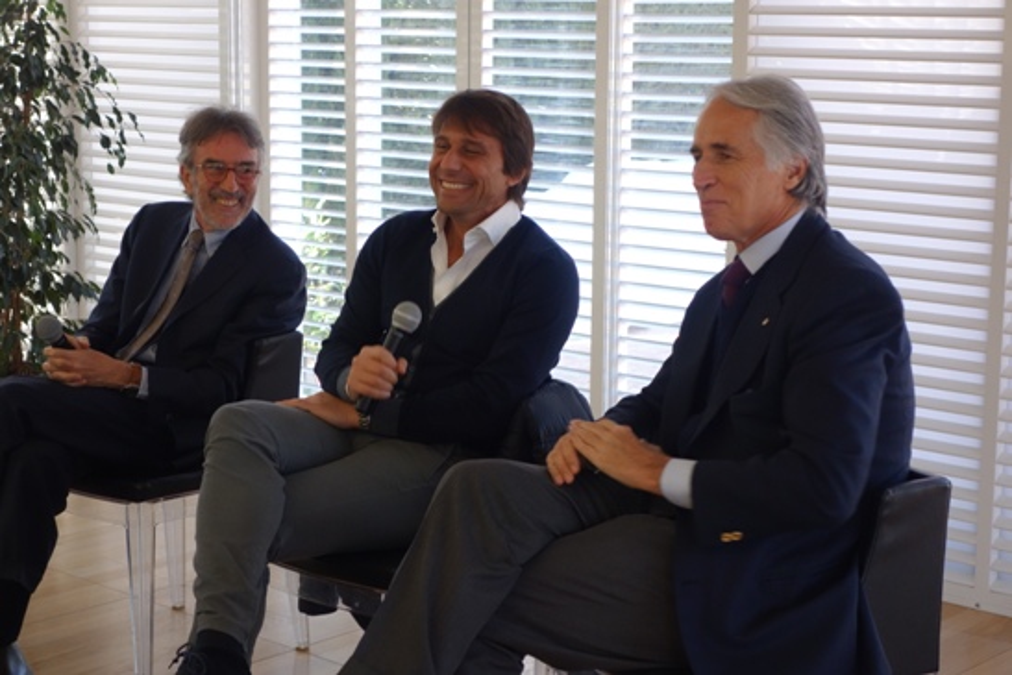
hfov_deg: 28.1
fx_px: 2024
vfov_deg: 18.9
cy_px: 338
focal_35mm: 72
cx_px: 506
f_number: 4
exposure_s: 1/125
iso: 500
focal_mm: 26.57
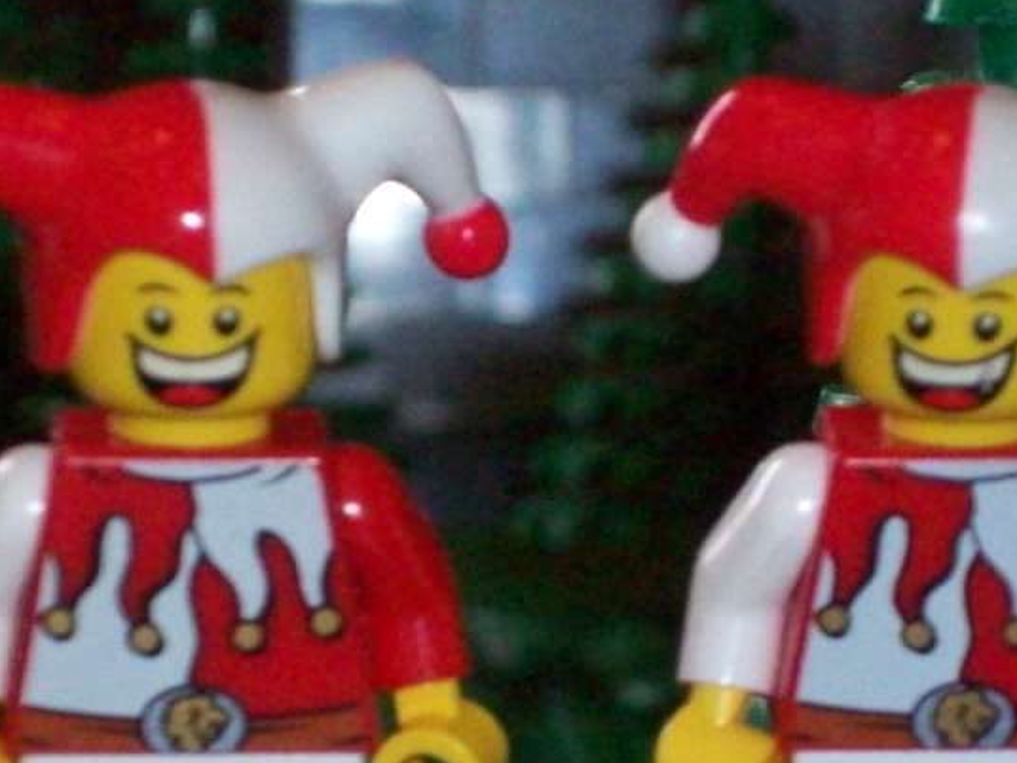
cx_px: 478
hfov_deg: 7.5
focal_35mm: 265
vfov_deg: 5.6
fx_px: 7786
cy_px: 617
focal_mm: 18.6
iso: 400
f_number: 5.2
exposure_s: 1/128
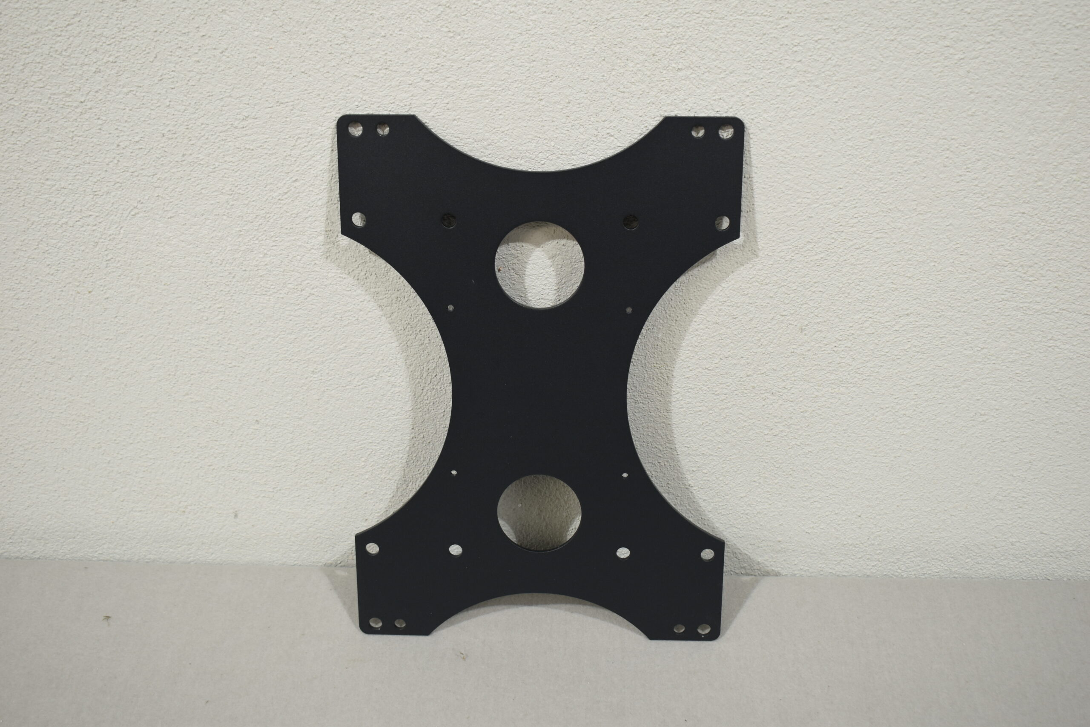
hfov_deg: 45.0
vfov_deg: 30.9
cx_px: 545
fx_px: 1317
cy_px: 364
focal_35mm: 44
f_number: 5.6
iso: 400
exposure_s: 1/100
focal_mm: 29
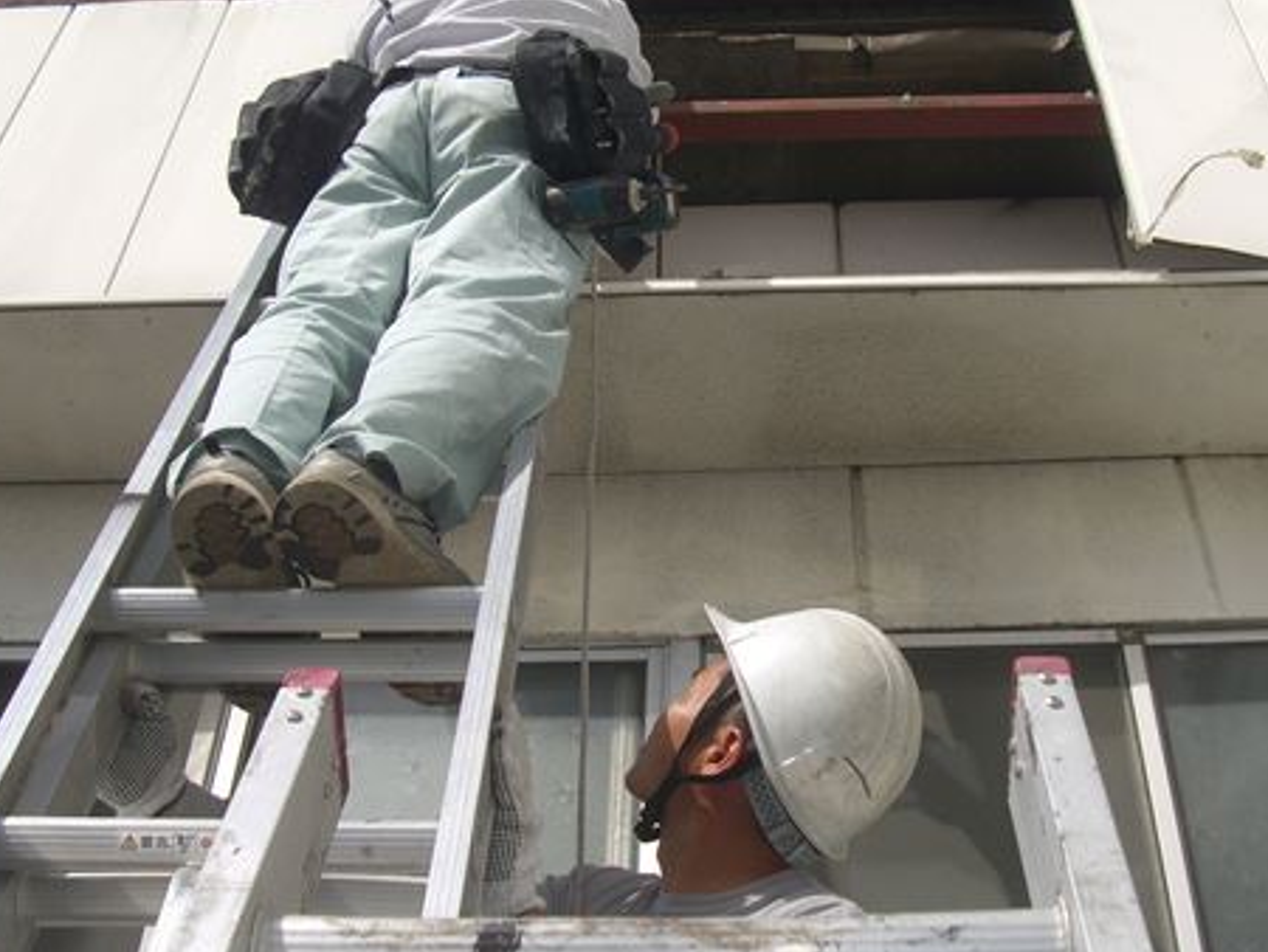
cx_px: 682
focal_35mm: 54
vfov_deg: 27.0
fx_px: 1979
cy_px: 397
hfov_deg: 35.5
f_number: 5.6
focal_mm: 7.9
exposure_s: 1/400
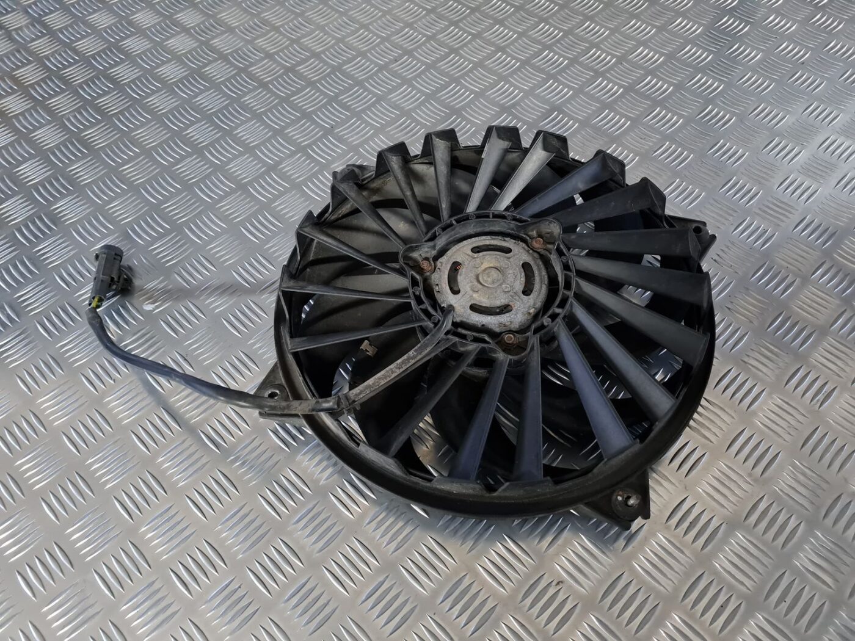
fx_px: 642
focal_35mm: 26
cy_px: 320
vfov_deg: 53.1
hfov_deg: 67.3
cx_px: 428
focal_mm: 5.4
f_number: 1.8
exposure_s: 1/25
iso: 800
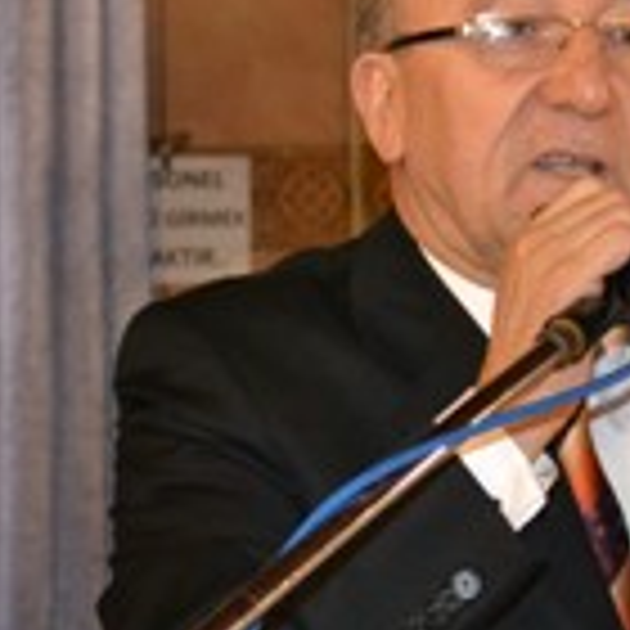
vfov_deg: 11.3
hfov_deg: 11.1
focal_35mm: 155
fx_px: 3192
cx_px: 680
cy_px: 340
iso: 3200
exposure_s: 1/60
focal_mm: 38
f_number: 5
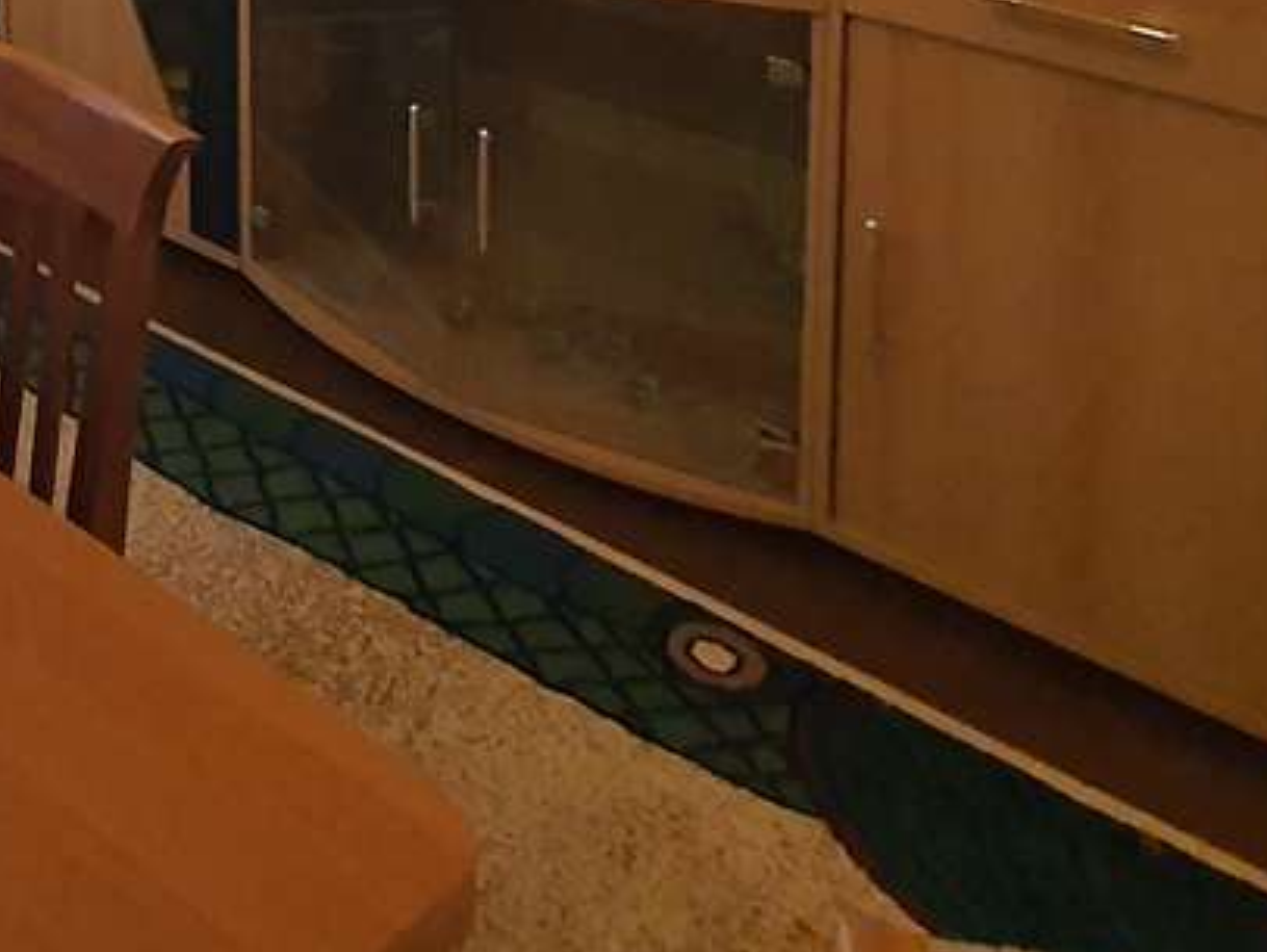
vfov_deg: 23.6
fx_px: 1758
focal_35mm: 48
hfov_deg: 30.8
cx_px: -393
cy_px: -510
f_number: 2.2
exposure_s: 1/50
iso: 320
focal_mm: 1.8
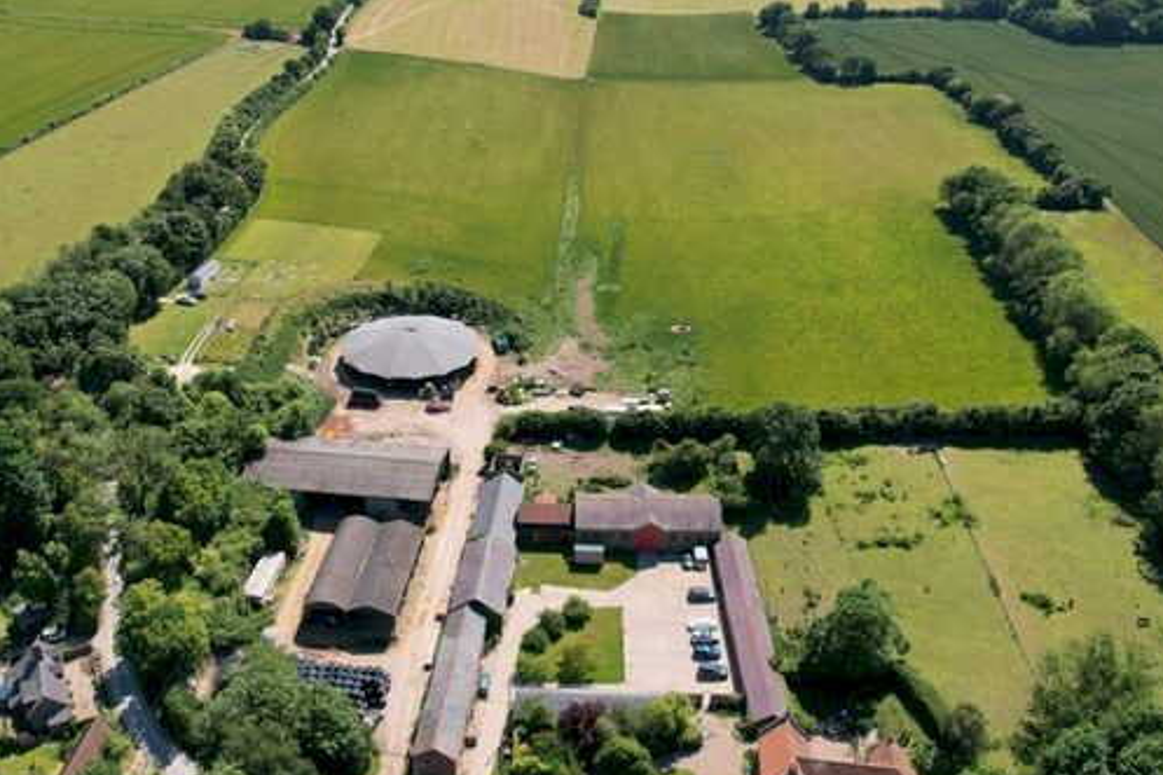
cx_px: 517
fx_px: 1001
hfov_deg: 60.1
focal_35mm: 31
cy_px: 338
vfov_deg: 42.2
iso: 130
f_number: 2.8
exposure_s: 1/1600
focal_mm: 8.38
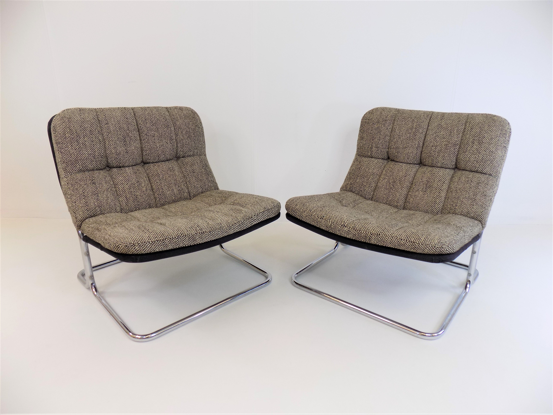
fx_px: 367
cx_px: 276
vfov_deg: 58.9
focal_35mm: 23
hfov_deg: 73.9
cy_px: 208
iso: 80
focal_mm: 4
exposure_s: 1/40
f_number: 3.1
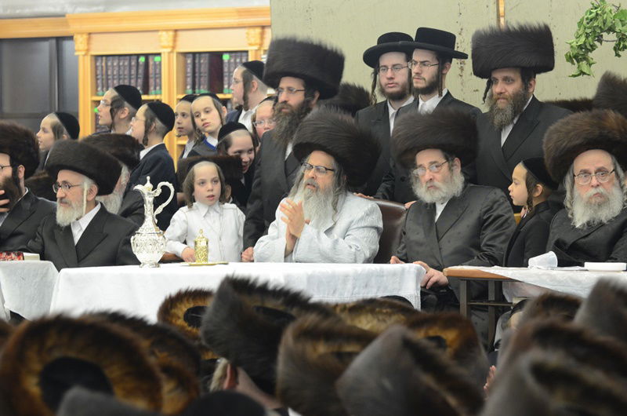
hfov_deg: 12.3
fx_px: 2920
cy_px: 208
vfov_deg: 8.1
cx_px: 314
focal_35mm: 168
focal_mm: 112
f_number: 5.6
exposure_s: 1/60
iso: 1600
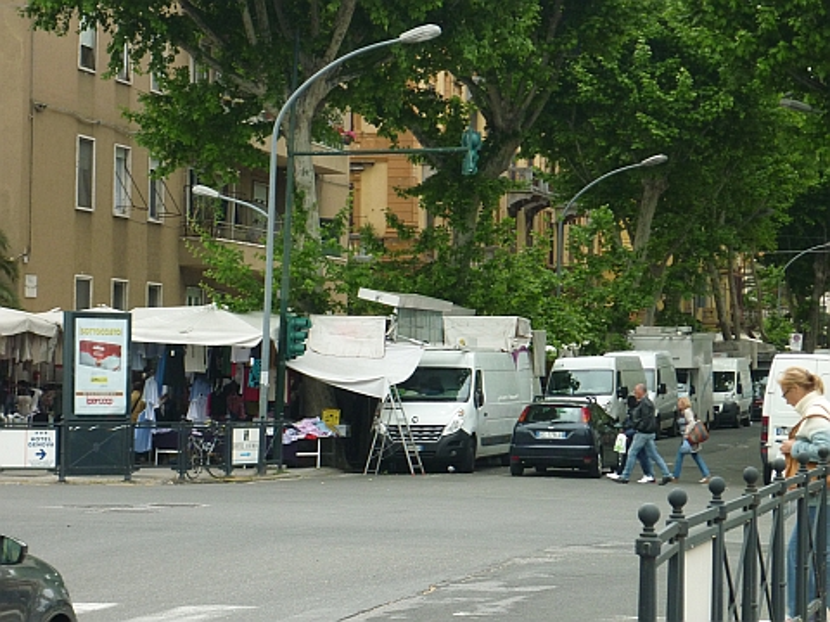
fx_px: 2973
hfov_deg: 15.9
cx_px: 415
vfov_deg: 12.0
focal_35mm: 124
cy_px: 311
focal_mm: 20.6
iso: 200
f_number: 5.6
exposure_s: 1/125
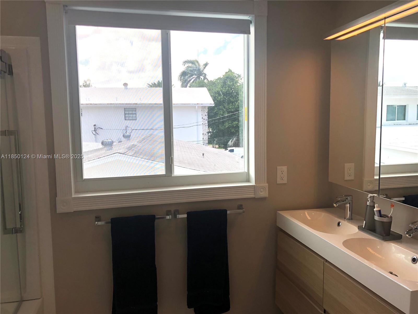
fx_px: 338
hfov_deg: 63.4
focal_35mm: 28
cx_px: 209
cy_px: 157
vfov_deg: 49.7
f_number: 1.8
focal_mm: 4
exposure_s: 1/358
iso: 20
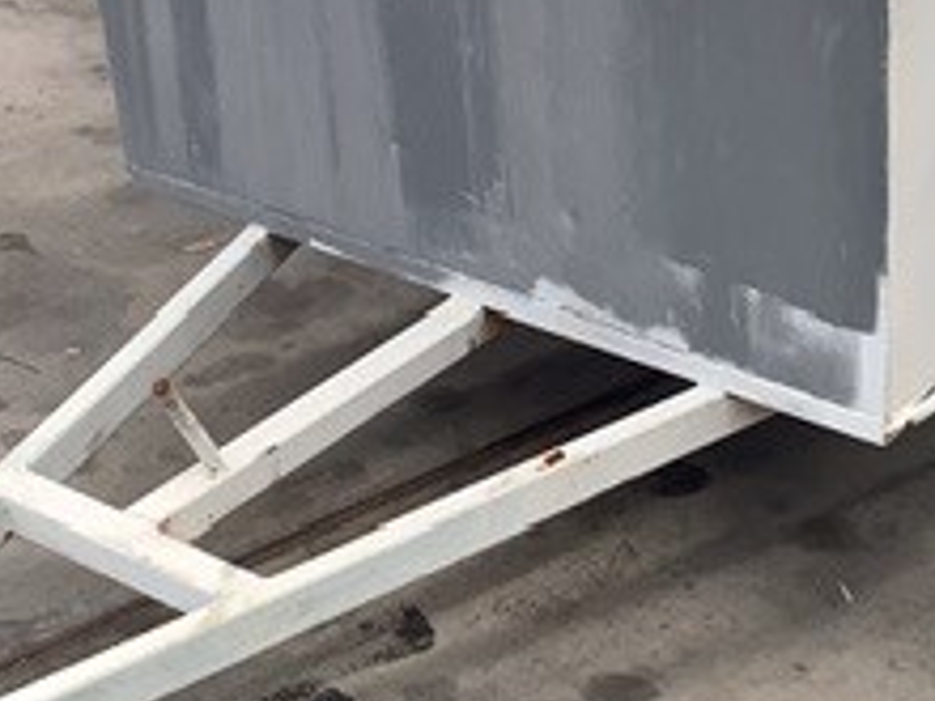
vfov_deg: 16.4
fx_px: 2431
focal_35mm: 90
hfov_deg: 21.6
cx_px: 676
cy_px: 285
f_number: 2.4
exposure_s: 1/60
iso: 80
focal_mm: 3.3
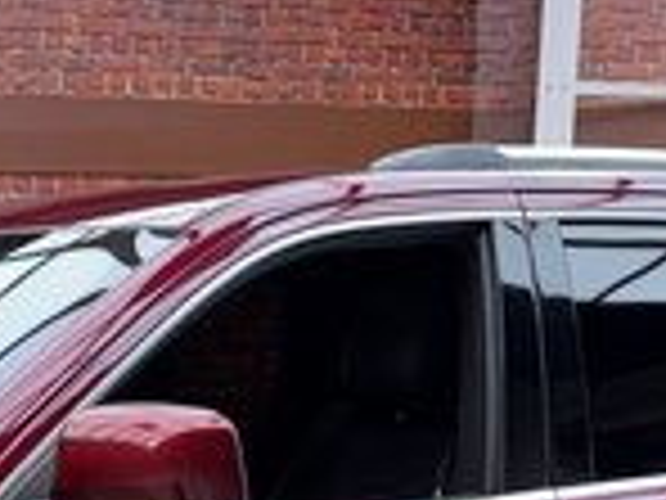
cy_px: 1000
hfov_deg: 18.2
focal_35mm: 104
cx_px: -72
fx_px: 2001
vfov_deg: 12.5
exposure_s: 1/120
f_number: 1.78
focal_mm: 6.76
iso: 80
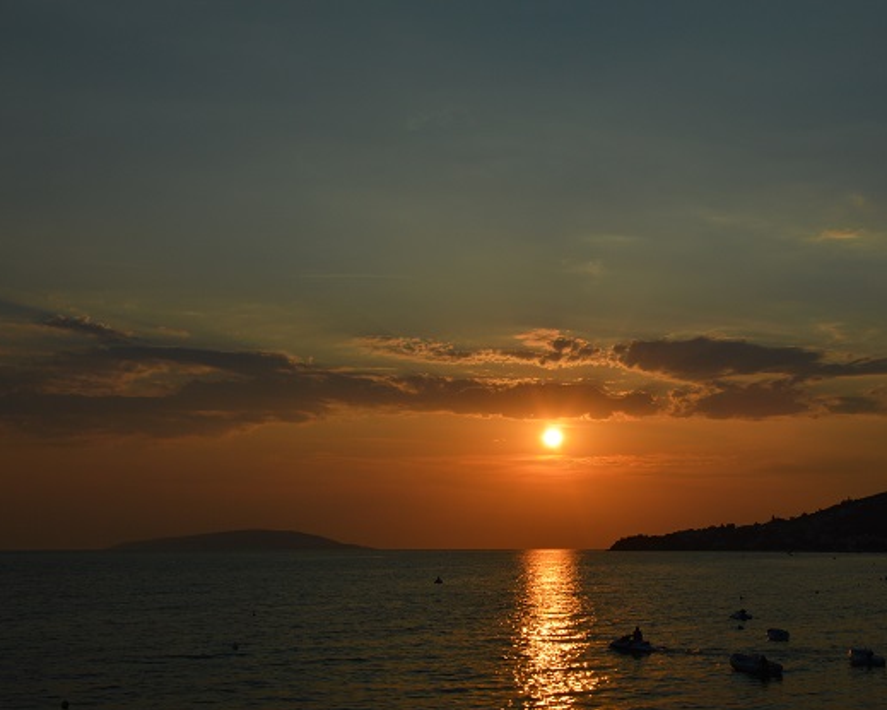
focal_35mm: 52
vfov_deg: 29.1
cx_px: 672
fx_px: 1365
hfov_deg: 35.2
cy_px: 427
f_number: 13
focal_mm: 24
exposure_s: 1/640
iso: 100
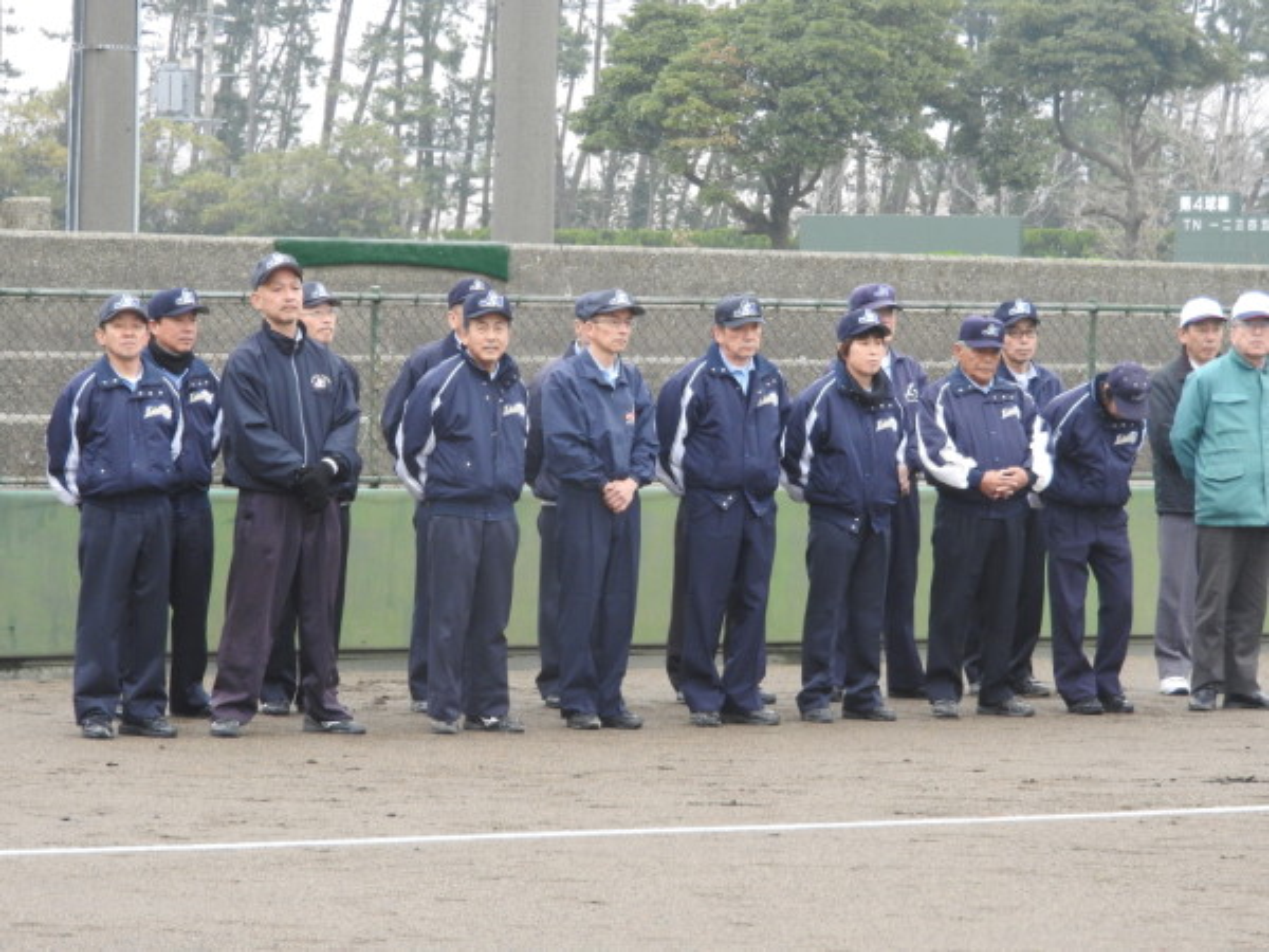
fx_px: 6599
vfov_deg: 8.2
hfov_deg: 11.0
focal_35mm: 180
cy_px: 476
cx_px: 634
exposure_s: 1/60
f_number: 5.3
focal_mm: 32.2
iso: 220
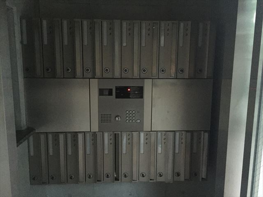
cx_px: 132
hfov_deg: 61.7
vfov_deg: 48.2
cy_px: 98
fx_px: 220
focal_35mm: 29
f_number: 2.2
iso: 1000
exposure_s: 1/15
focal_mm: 4.15
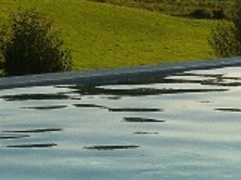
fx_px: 1502
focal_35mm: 216
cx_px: 51
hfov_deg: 9.2
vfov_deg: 6.9
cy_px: 100
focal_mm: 3.85
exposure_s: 1/650
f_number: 2.8
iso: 80
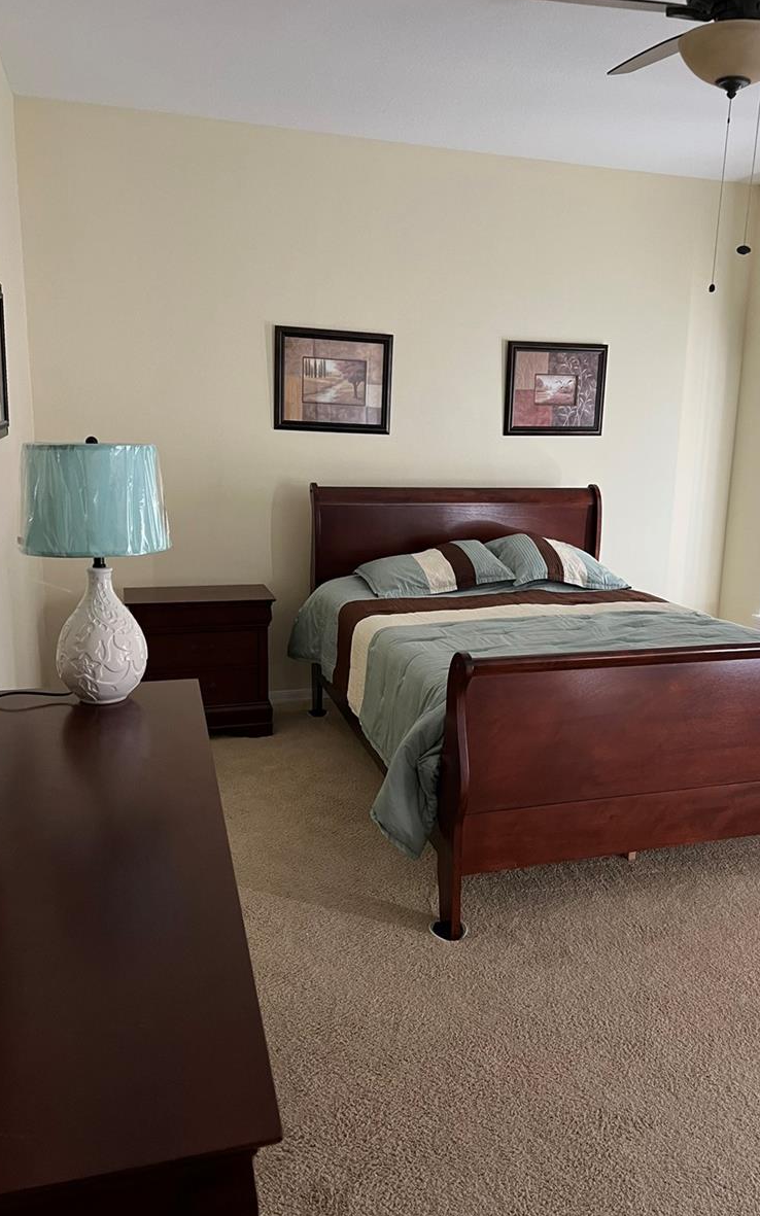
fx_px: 928
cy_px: 609
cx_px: 449
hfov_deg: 44.3
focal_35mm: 28
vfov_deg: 66.5
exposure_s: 1/60
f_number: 1.5
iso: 320
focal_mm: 5.7
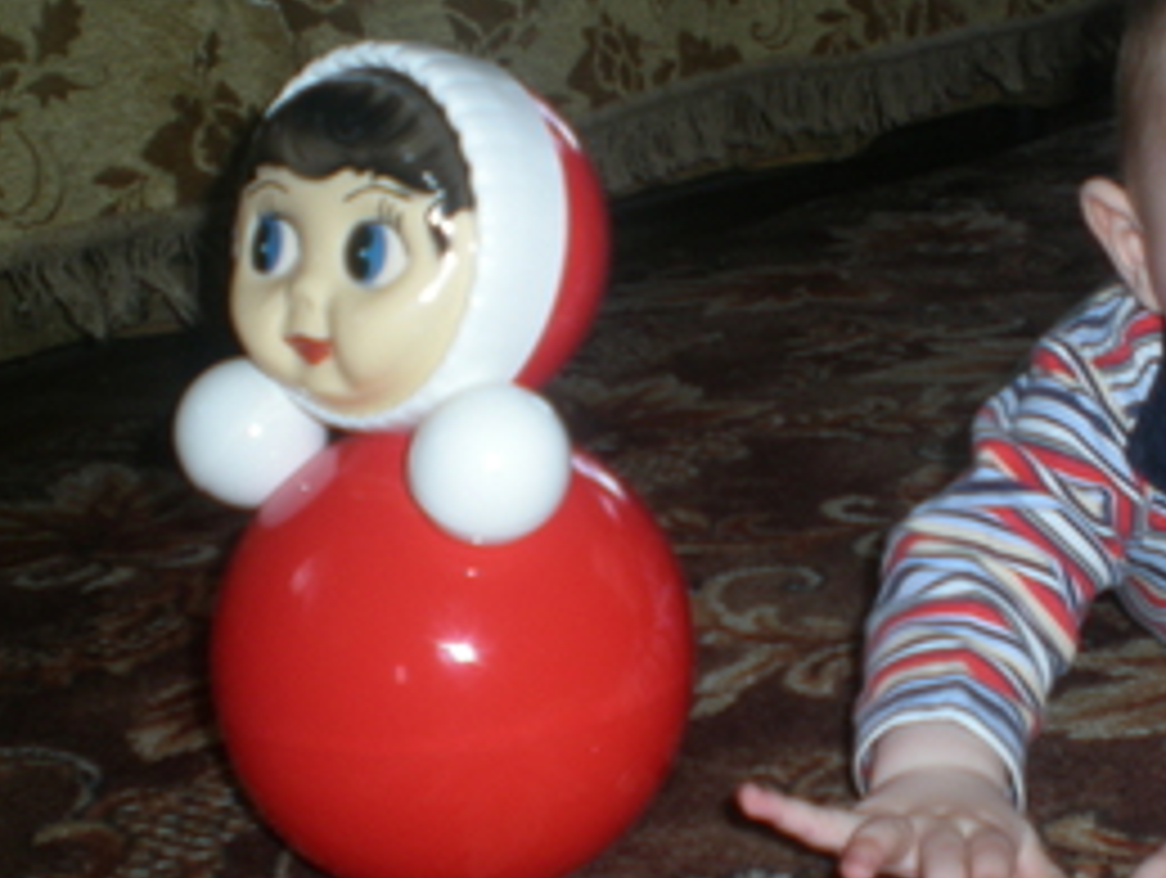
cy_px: 387
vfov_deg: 22.3
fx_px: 2226
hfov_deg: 29.0
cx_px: 855
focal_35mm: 66
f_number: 3.1
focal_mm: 6.3
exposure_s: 1/60
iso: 50
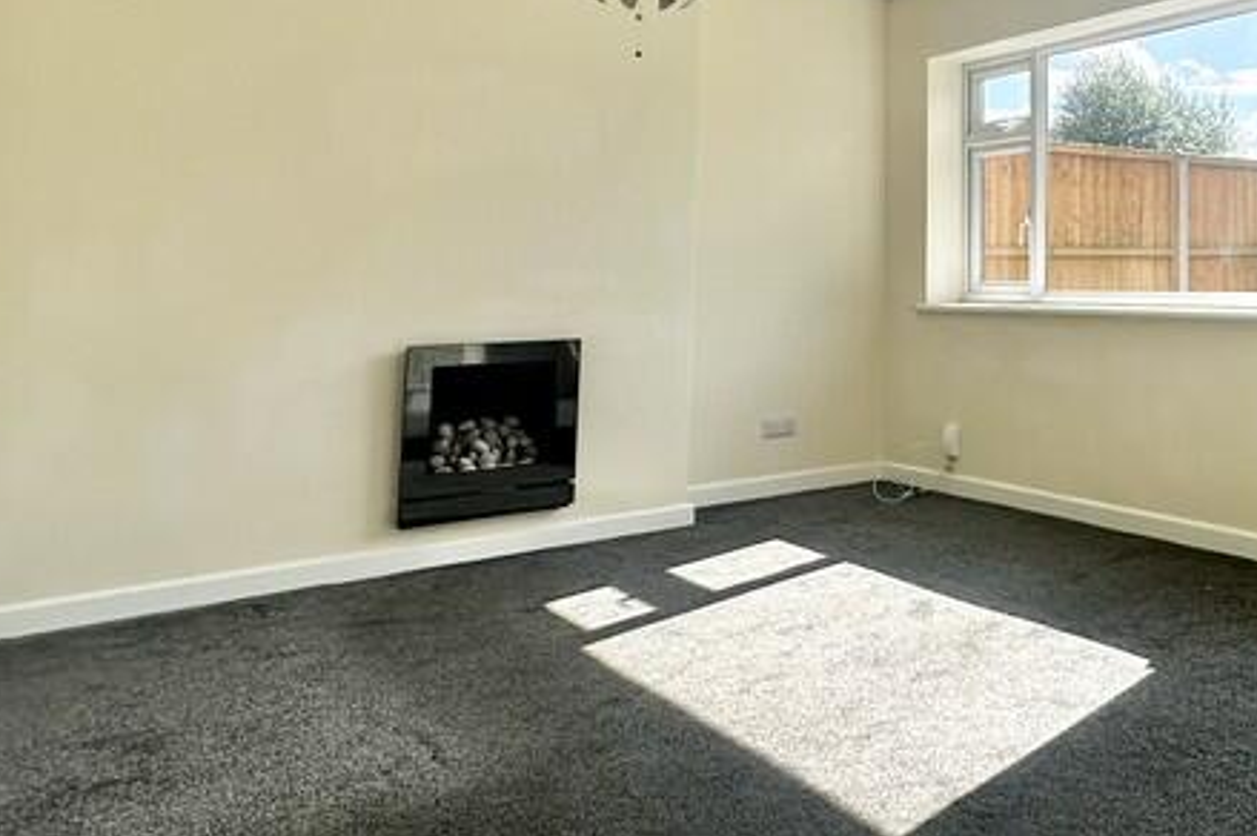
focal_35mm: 34
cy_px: 155
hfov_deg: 47.2
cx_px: 1237
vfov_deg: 37.3
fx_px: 1186
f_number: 2.2
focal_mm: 2.22
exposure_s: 1/633
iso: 40
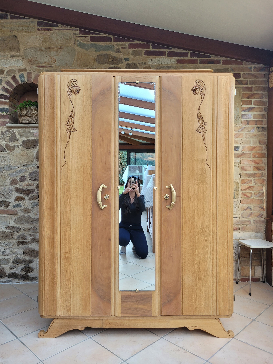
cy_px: 182
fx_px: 273
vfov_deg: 67.3
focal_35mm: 26
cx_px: 136
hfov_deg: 53.1
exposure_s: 1/100
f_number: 1.8
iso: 100
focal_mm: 5.4
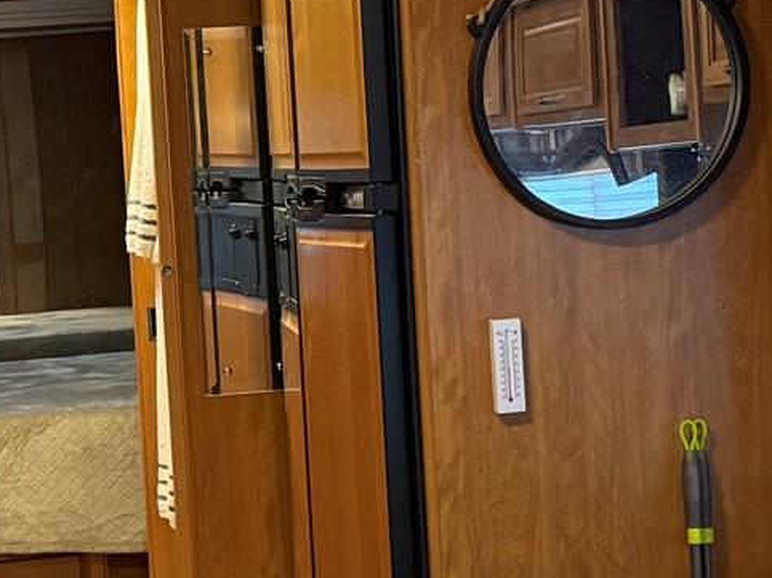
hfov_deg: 19.1
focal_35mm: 102
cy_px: 258
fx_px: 2274
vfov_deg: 14.5
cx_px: 159
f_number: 1.78
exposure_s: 1/60
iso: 500
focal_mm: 6.76
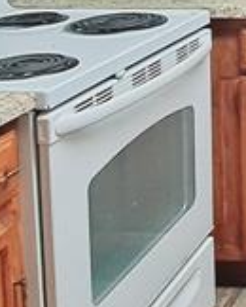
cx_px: 539
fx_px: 727
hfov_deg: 14.6
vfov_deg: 21.9
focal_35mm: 80
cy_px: -68
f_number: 2.2
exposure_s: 1/30
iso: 50
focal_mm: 1.74
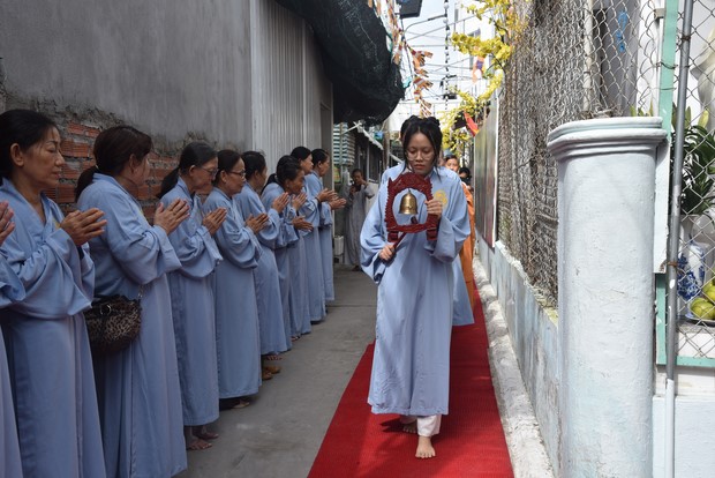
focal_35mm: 44
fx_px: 874
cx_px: 358
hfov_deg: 44.5
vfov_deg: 30.5
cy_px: 239
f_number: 8
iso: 280
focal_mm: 44
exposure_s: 1/250
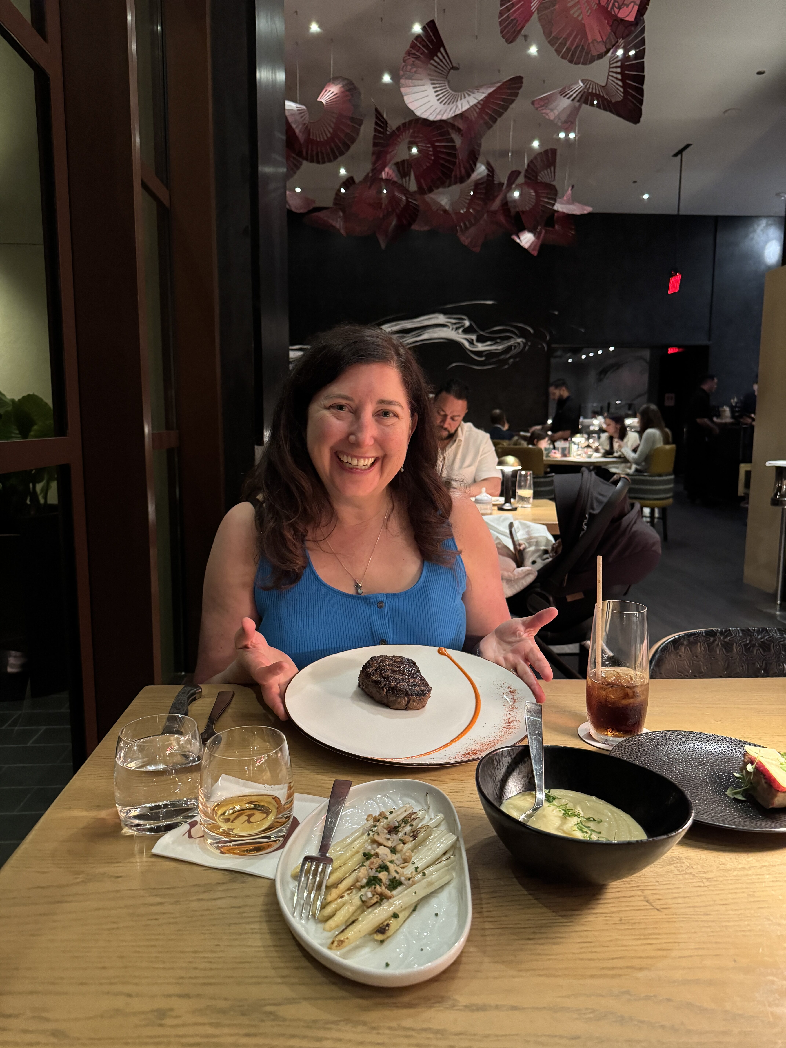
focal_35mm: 24
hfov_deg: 56.8
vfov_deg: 71.6
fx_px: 727
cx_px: 393
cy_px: 524
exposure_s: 1/30
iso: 1250
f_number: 1.78
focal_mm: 6.76
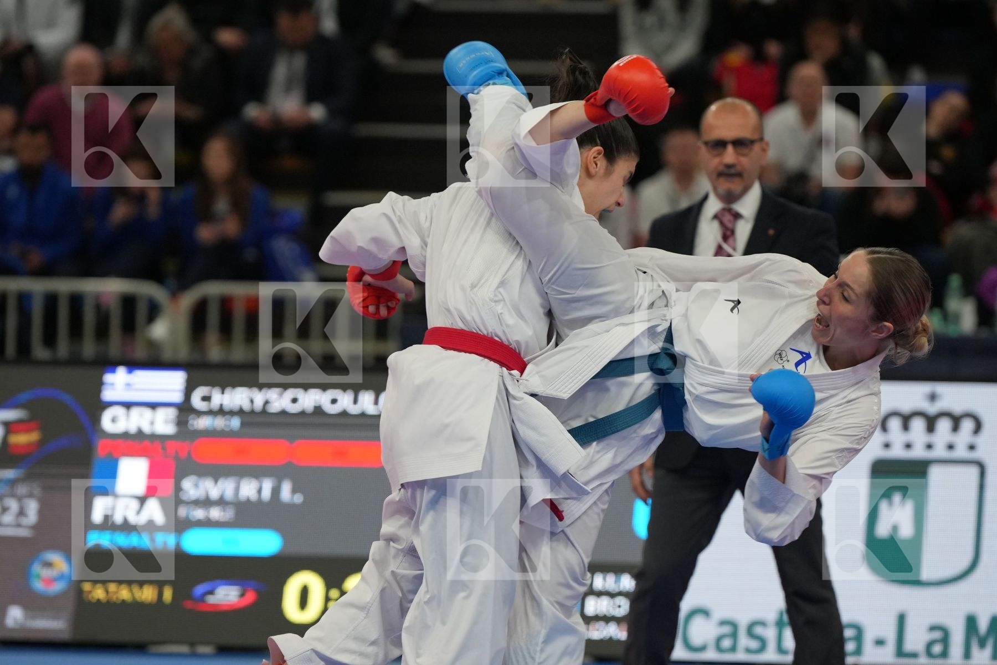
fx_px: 6397
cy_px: 332
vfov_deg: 5.9
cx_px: 498
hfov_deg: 8.9
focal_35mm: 231
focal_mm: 154
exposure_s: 1/1000
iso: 1600
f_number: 2.8
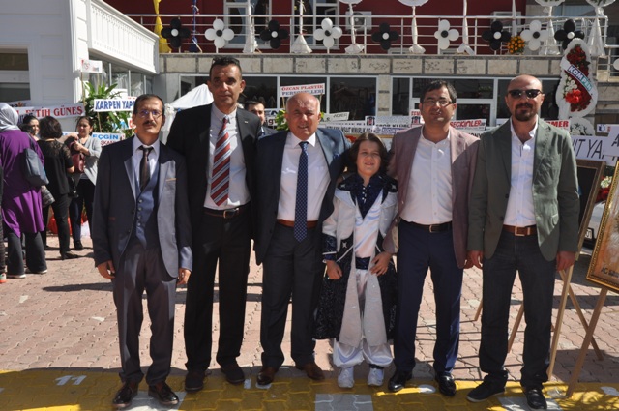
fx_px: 644
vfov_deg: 35.4
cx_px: 310
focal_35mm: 38
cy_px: 206
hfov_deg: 51.3
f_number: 13
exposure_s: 1/200
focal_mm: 25
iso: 200
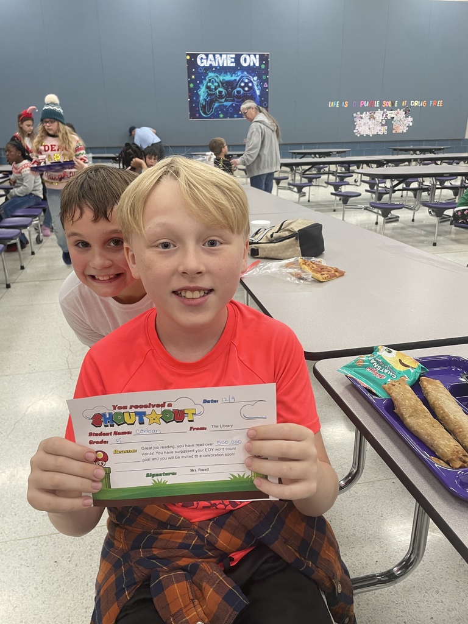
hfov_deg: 53.1
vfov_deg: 67.3
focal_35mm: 26
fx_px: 469
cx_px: 234
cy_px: 312
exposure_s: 1/82
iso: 125
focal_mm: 4.2
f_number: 1.6
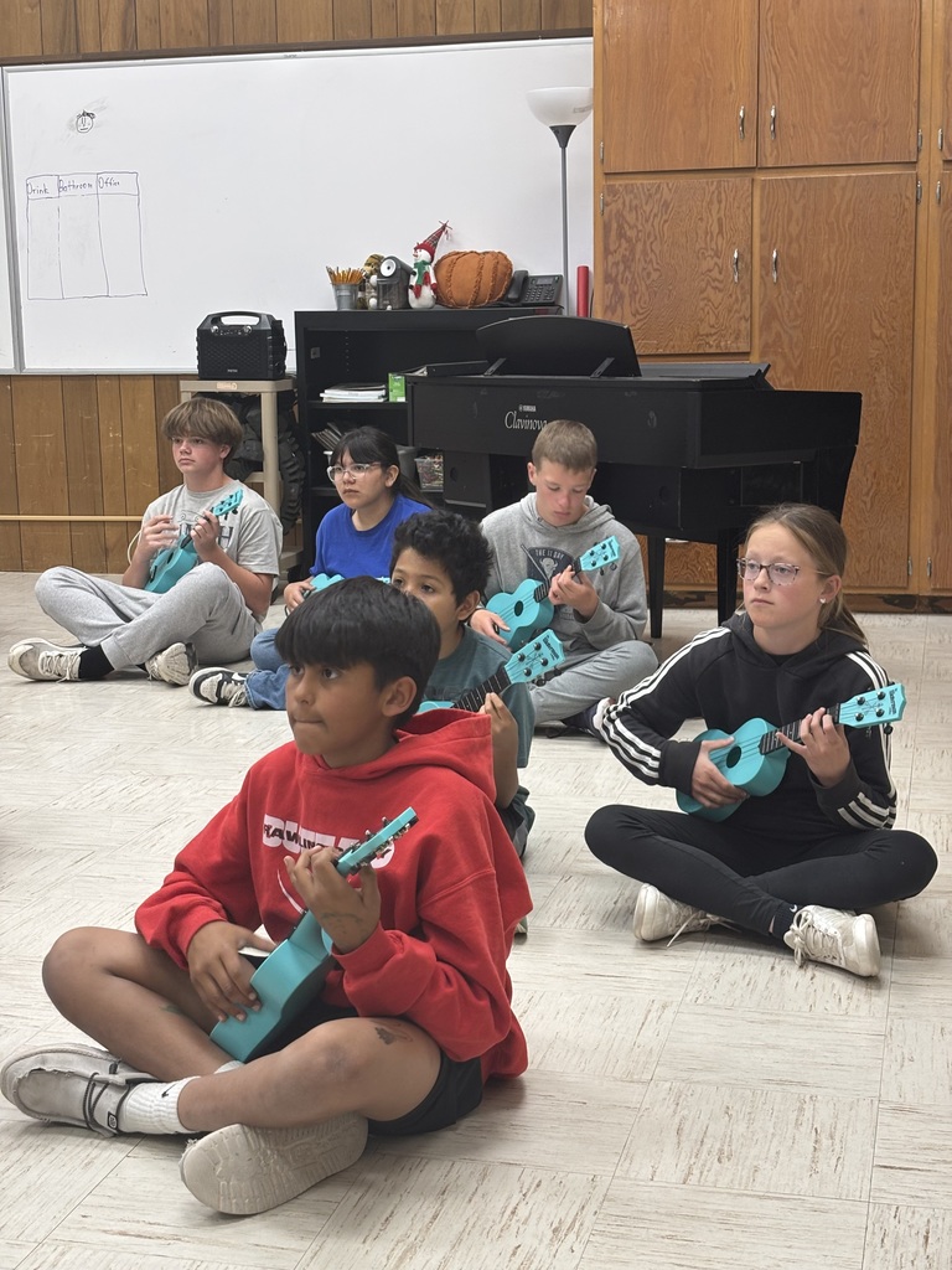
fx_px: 1907
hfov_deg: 28.0
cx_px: 476
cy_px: 635
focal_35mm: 52
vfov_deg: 36.8
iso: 80
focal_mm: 5.96
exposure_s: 1/60
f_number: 1.6
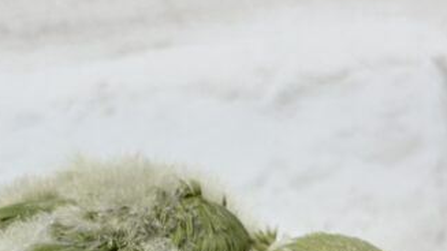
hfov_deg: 19.2
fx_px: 1316
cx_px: 144
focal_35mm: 111
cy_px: 293
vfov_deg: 10.7
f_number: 1.6
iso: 32
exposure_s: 1/50
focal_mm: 5.96
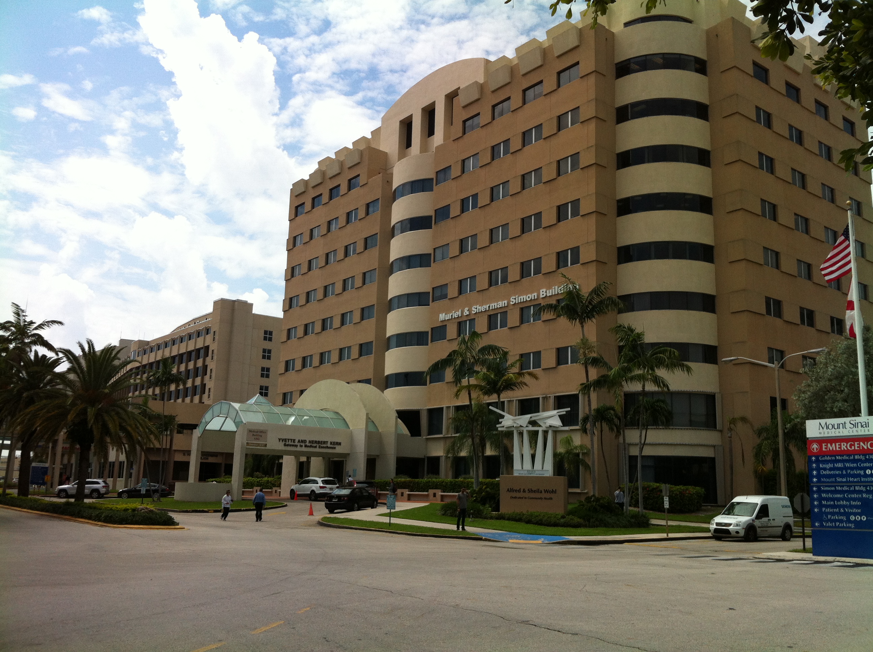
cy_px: 326
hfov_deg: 52.7
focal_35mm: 35
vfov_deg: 40.6
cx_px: 436
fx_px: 881
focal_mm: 3.85
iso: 80
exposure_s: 1/2155
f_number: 2.8
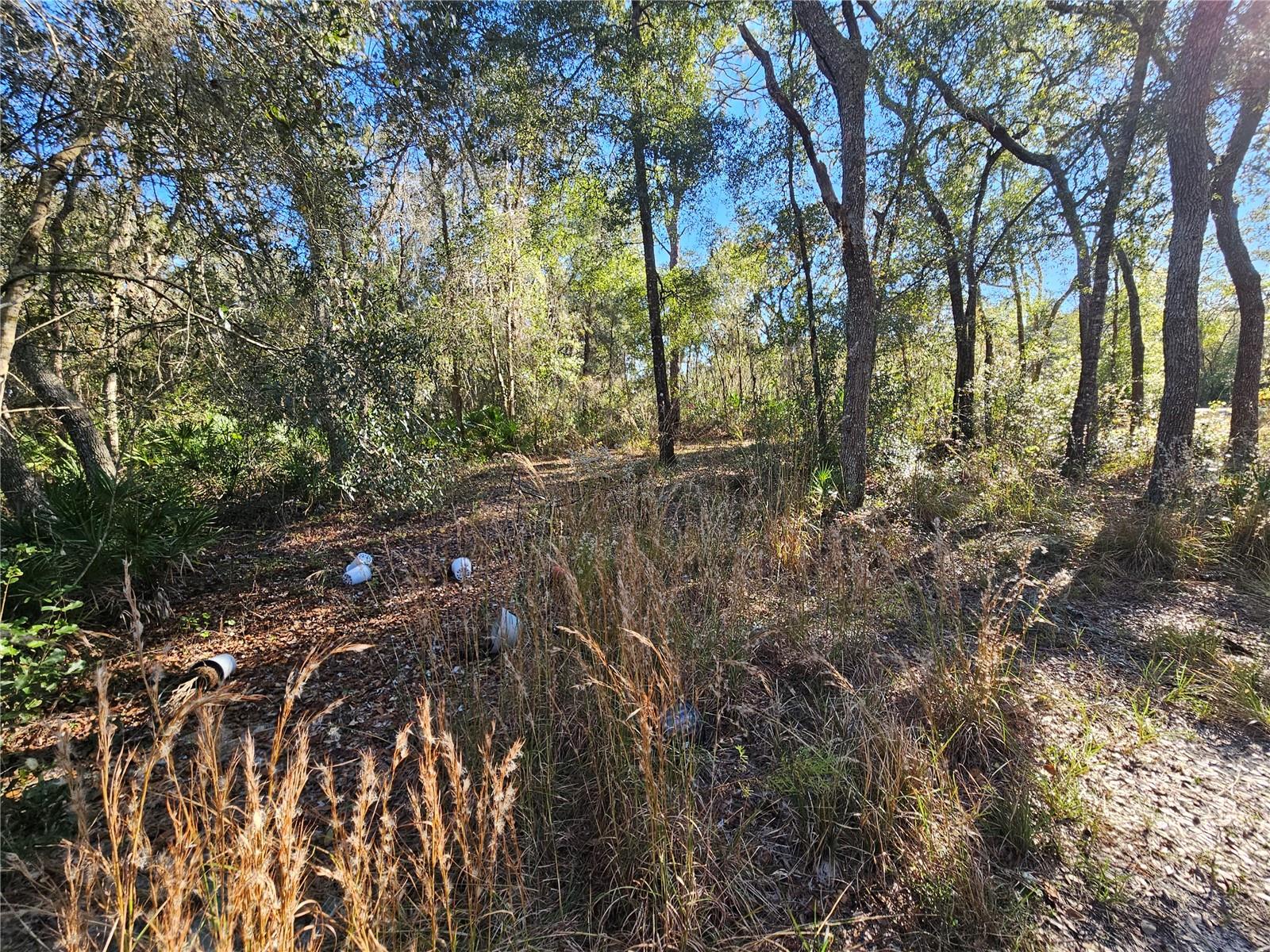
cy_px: 476
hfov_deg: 106.2
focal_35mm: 13
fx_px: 477
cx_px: 635
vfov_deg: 89.9
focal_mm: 2.2
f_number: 2.2
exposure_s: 1/170
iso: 50
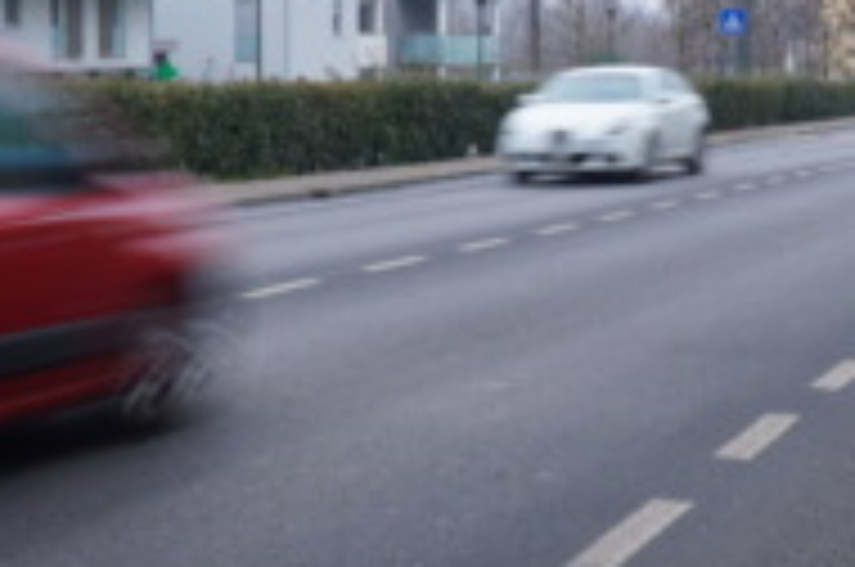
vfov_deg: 15.8
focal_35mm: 86
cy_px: 236
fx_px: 2039
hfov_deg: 23.6
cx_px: 549
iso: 200
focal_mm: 24
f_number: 22
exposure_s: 1/15
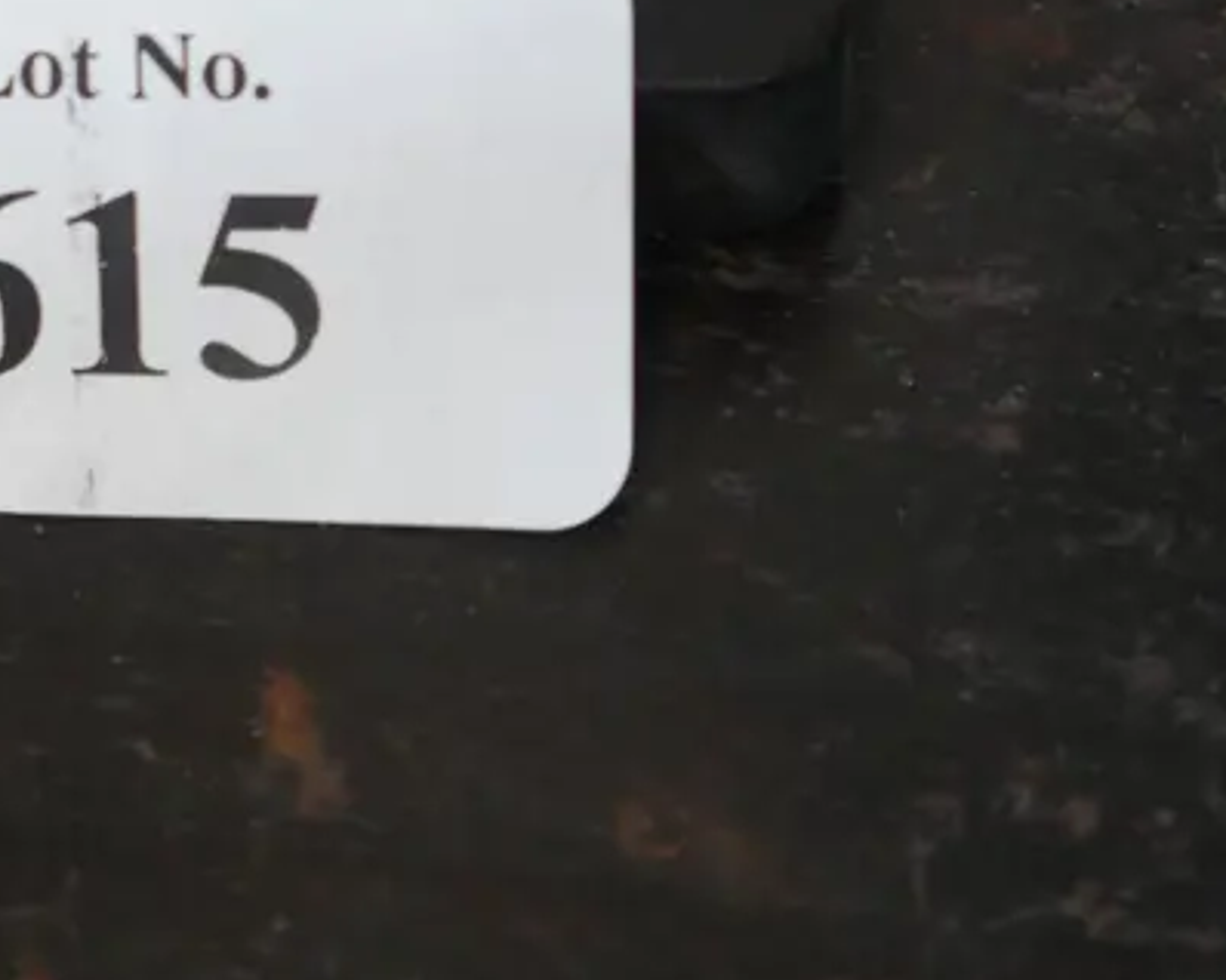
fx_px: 5839
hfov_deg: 11.9
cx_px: 60
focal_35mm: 161
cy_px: -321
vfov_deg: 9.4
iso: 1250
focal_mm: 32
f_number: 5.4
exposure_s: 1/80
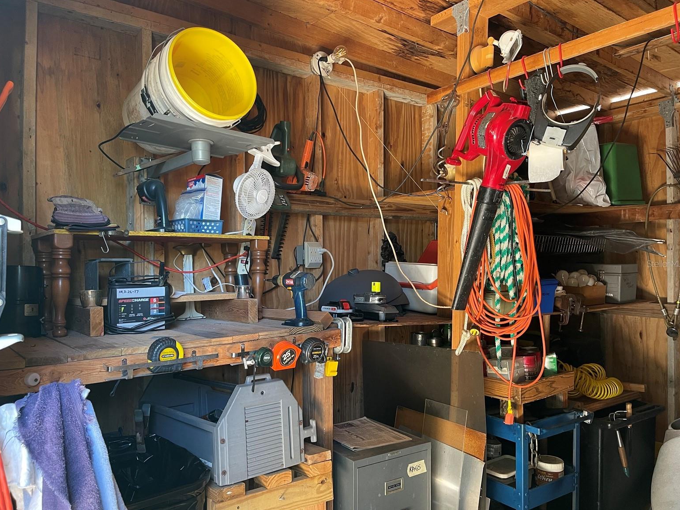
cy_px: 263
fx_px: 530
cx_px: 335
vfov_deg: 51.4
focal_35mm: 27
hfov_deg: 65.3
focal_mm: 5.1
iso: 200
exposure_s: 1/60
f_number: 1.6
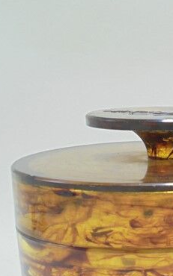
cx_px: 303
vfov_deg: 20.9
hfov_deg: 12.3
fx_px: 740
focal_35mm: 98
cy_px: 238
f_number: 4.2
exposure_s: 1/30
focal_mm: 6.9
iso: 100
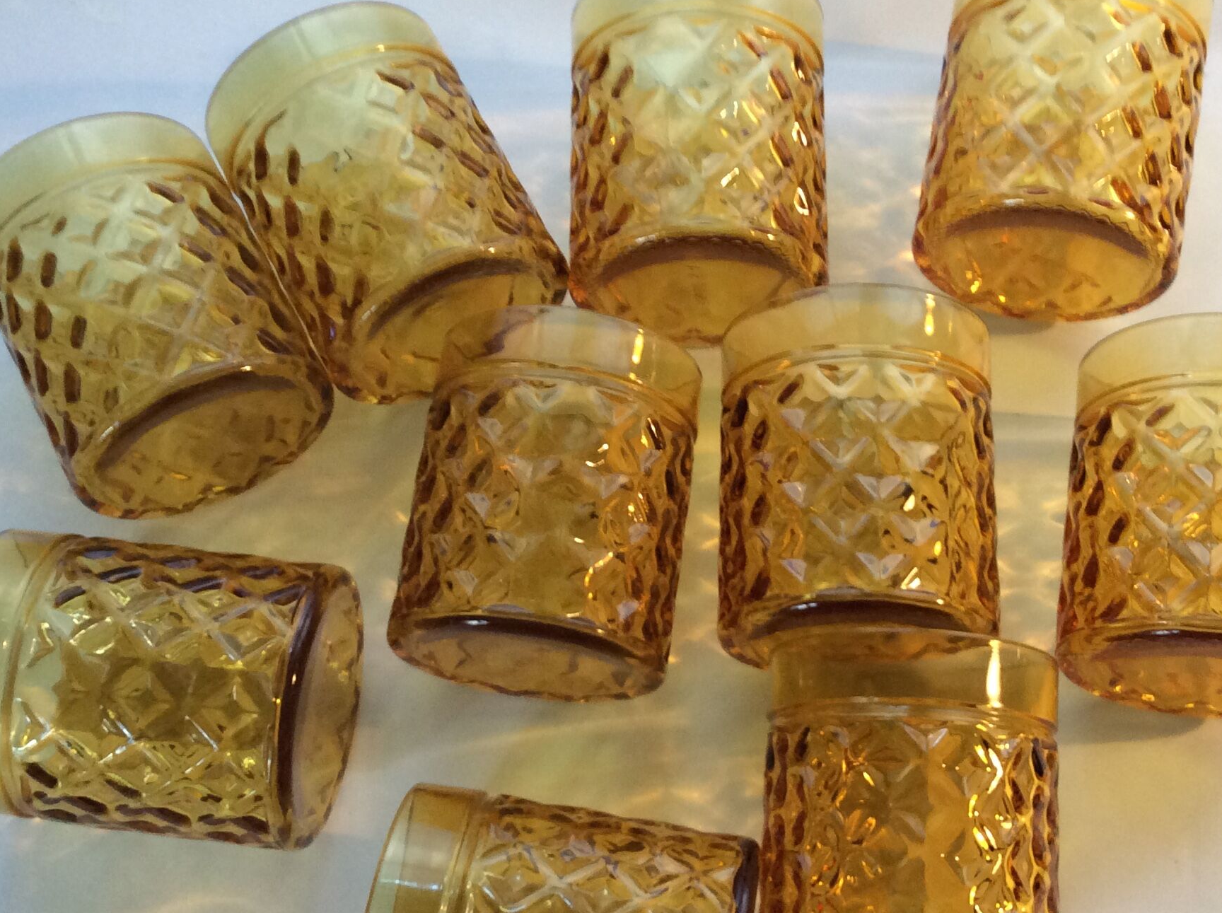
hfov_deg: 39.7
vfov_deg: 30.2
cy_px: 511
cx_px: 666
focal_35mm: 48
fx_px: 1692
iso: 80
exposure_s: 1/25
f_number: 2.4
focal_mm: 3.3
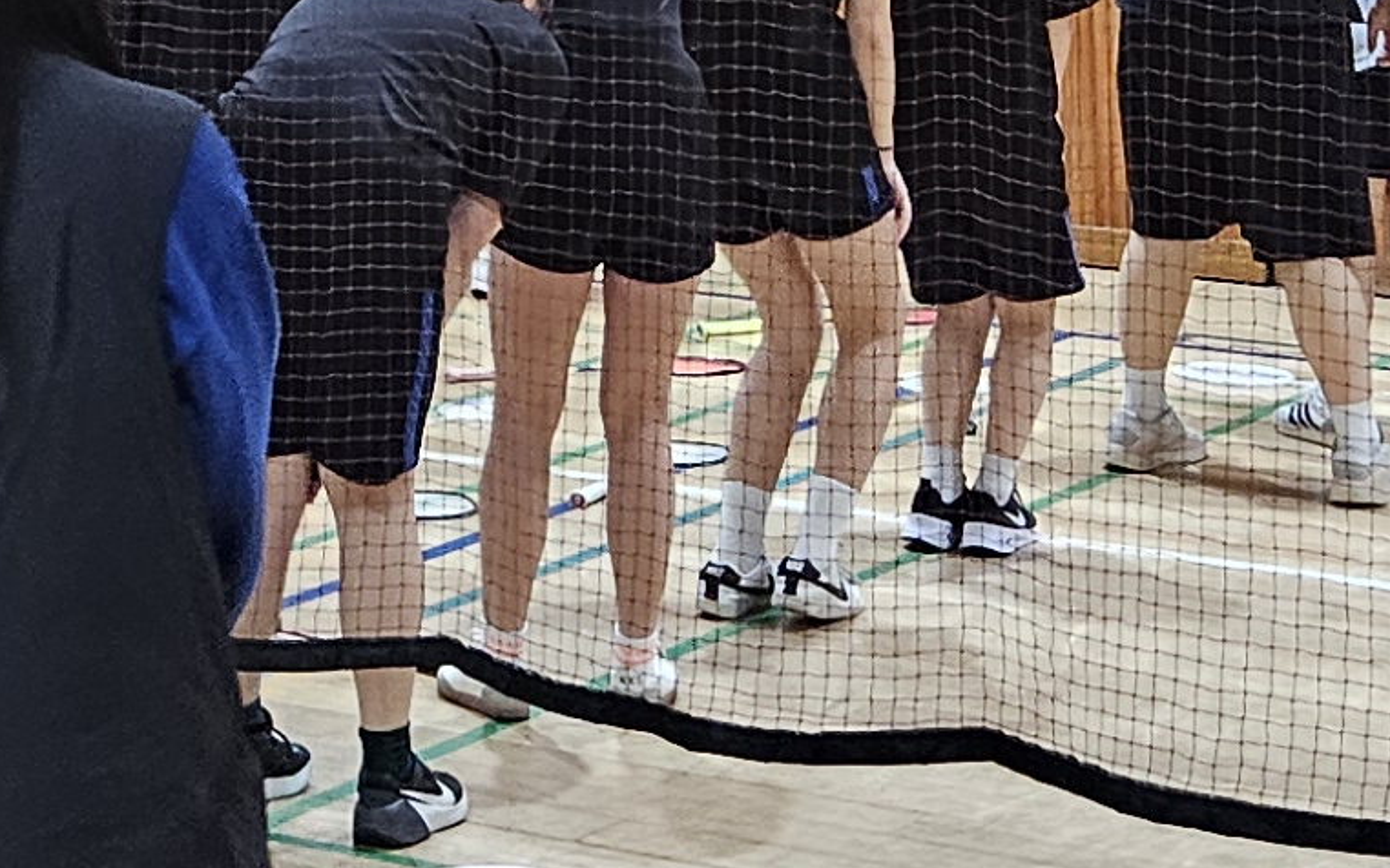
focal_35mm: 128
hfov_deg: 16.0
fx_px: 4848
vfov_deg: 9.3
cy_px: -1094
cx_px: 49
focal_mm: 5.4
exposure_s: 1/120
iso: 200
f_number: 1.8
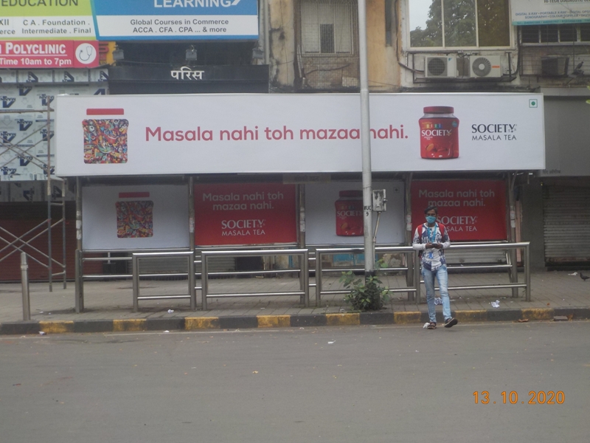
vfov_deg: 25.2
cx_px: 295
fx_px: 989
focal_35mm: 58
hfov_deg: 33.2
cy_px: 222
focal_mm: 7.9
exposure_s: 1/60
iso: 125
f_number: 4.7
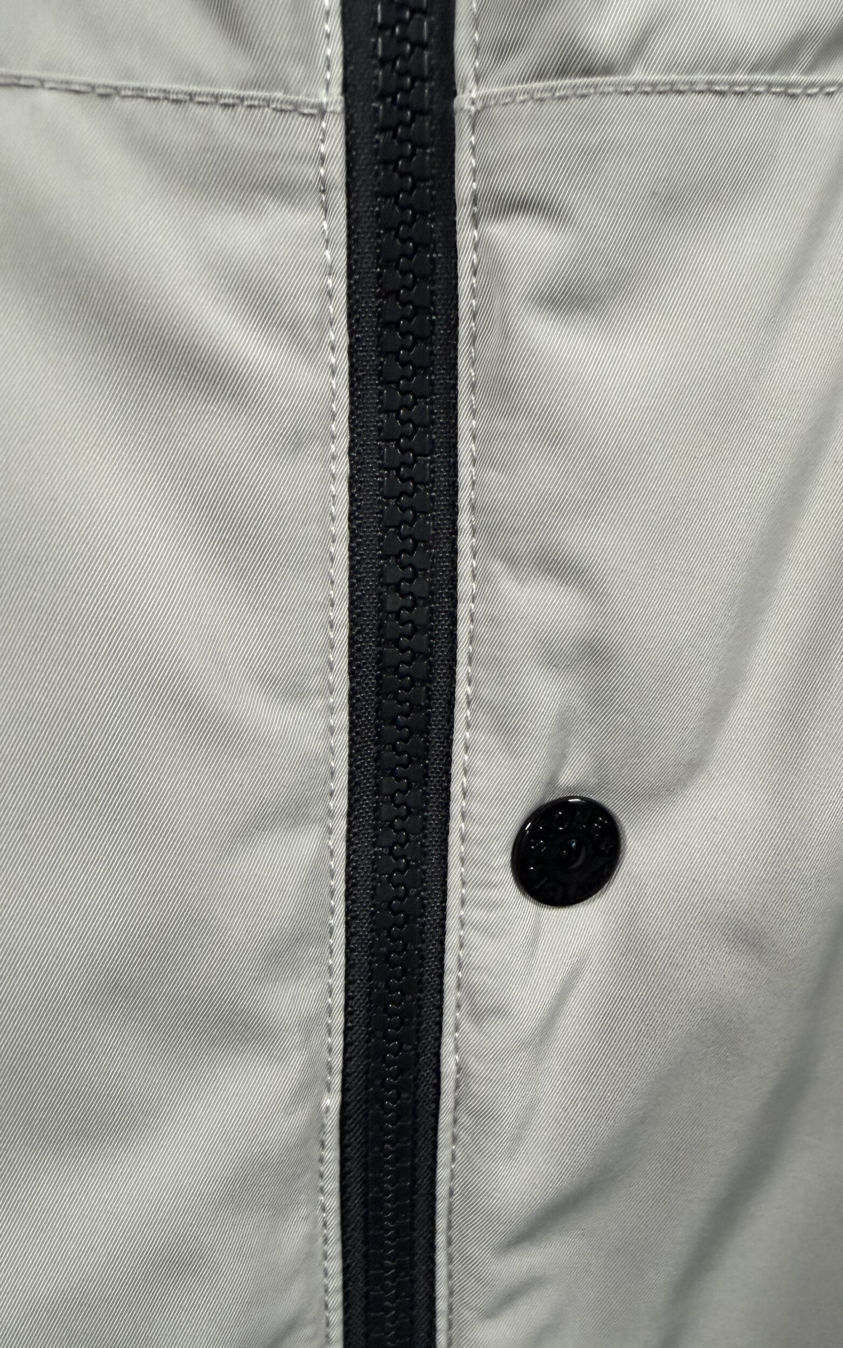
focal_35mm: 26
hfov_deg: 47.4
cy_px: 682
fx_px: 956
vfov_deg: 70.4
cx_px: 491
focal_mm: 2.22
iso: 250
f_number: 2.2
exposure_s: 1/84
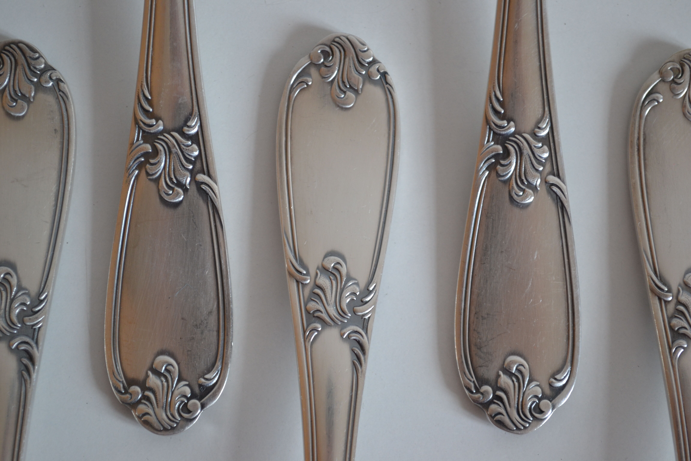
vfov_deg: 16.6
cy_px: 230
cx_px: 346
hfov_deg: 24.6
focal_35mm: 82
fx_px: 1583
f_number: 5.6
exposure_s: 1/30
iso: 400
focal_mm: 55
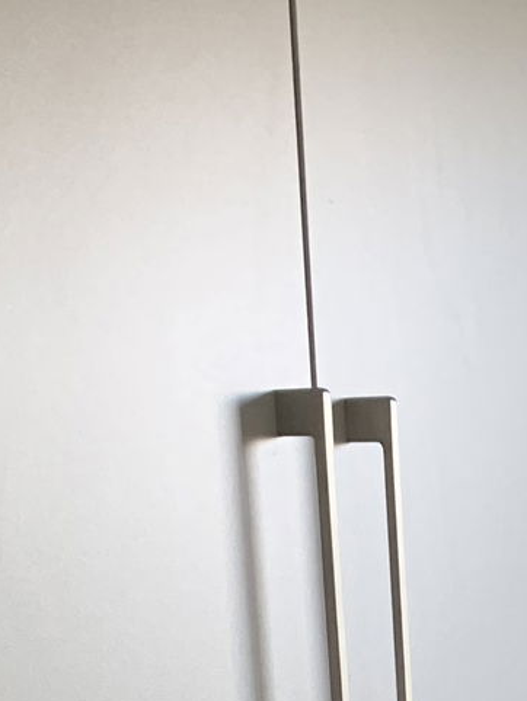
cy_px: 1155
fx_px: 2332
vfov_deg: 15.3
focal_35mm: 115
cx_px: 622
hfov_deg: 12.6
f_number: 1.8
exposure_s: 1/75
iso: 100
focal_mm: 4.25
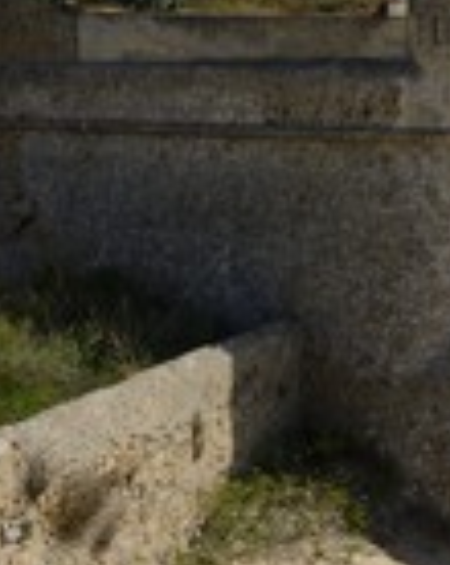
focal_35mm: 80
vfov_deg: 23.8
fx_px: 1335
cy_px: 184
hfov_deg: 16.4
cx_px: 781
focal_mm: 28
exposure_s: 1/160
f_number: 18
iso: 200
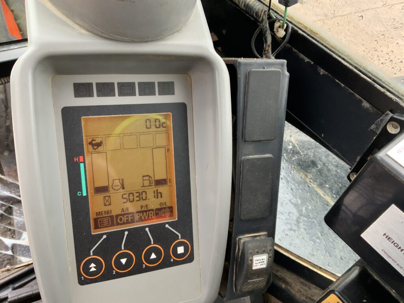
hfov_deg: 61.7
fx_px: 338
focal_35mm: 29
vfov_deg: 48.2
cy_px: 152
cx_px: 202
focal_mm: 3
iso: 64
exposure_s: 1/80
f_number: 1.8
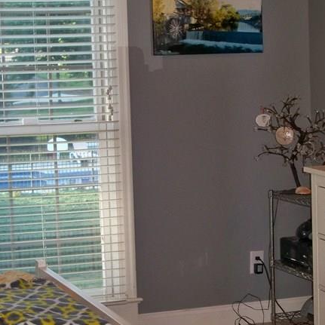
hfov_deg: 16.6
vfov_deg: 16.6
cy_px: 180
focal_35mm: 105
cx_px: 192
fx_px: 1115
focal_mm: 8.8
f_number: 3.8
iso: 200
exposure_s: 1/30
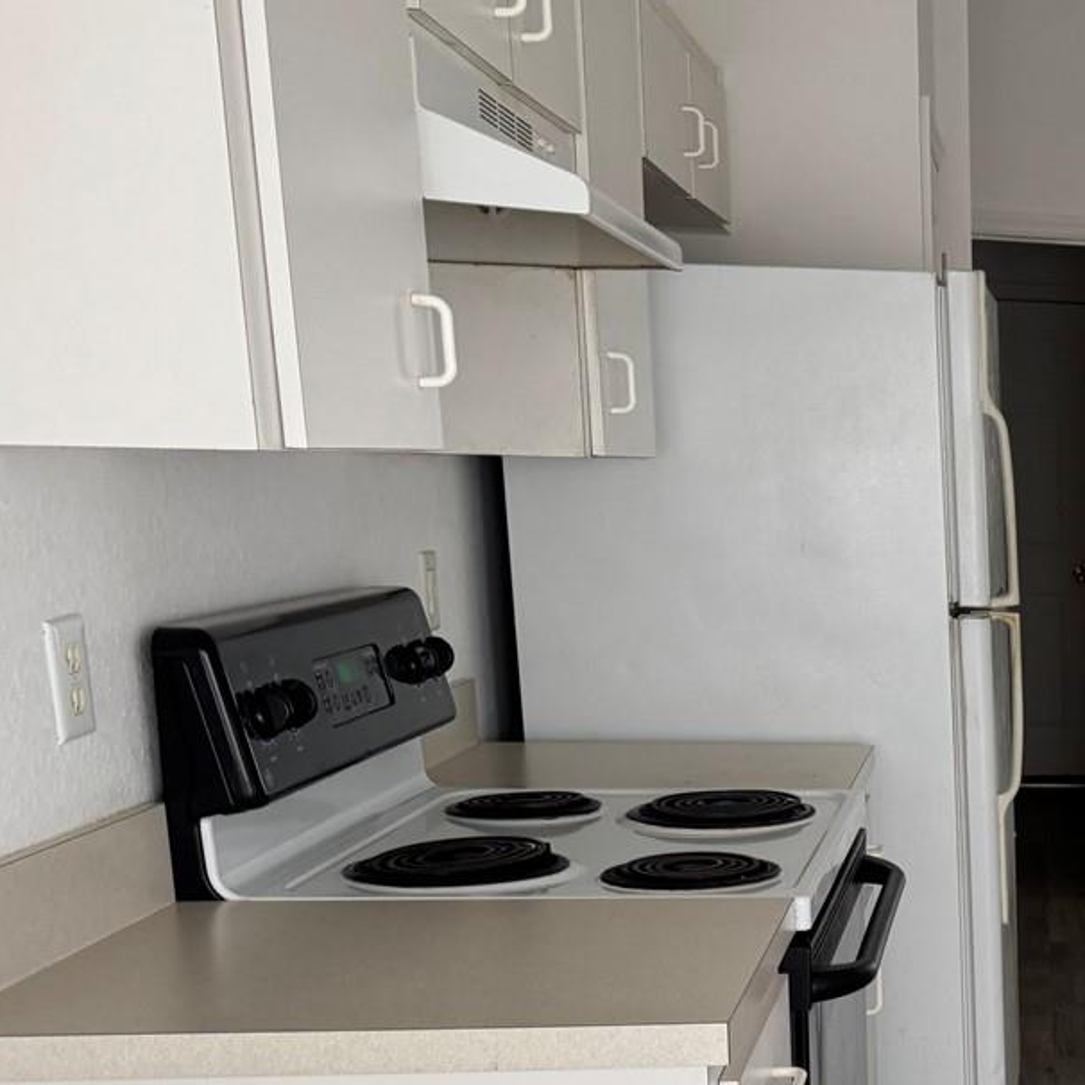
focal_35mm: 56
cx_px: 1400
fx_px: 1986
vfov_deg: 29.7
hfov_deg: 26.2
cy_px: 902
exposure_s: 1/60
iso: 160
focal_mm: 6.76
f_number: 1.78
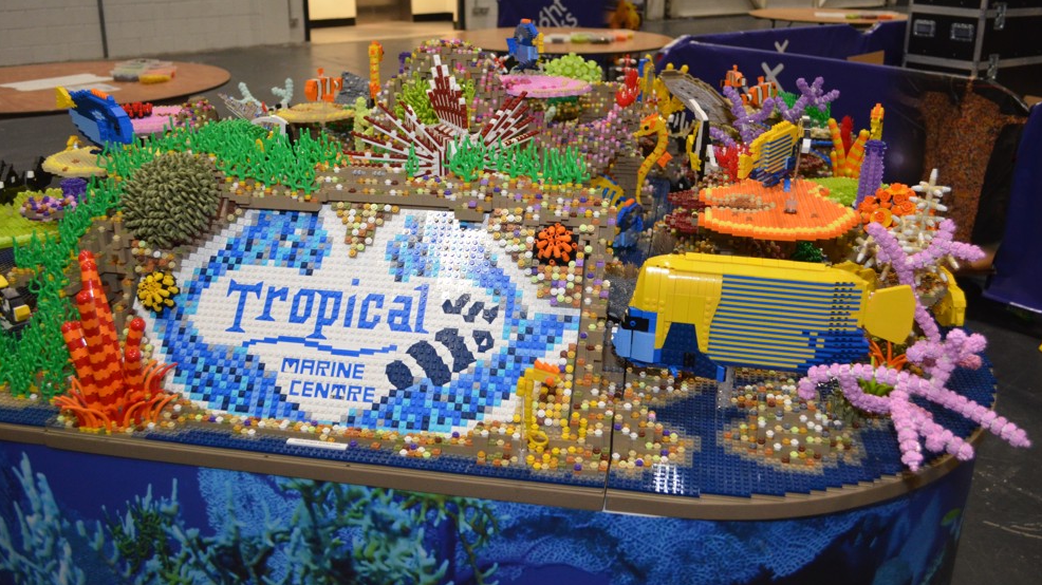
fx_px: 967
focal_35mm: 35
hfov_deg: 56.6
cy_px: 246
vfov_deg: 33.6
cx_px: 524
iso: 2000
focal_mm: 22
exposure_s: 1/60
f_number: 4
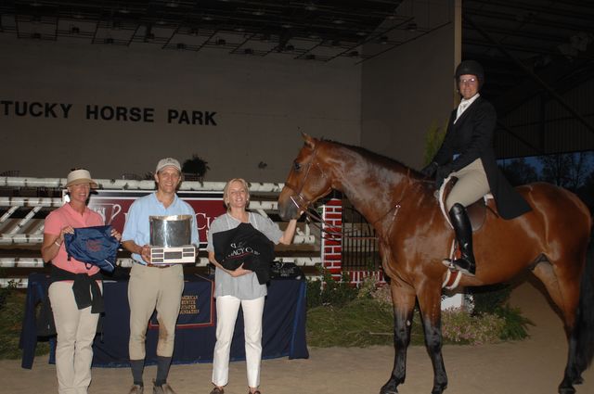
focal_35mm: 46
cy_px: 197
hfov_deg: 42.4
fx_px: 766
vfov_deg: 28.9
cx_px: 297
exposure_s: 1/125
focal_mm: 31
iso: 200
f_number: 3.5
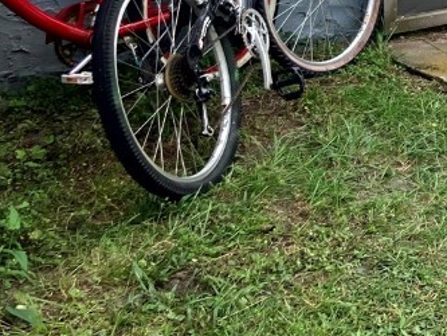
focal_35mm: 86
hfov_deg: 19.6
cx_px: 682
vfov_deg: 16.0
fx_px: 1111
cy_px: -134
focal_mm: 3.99
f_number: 1.8
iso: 32
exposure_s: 1/783
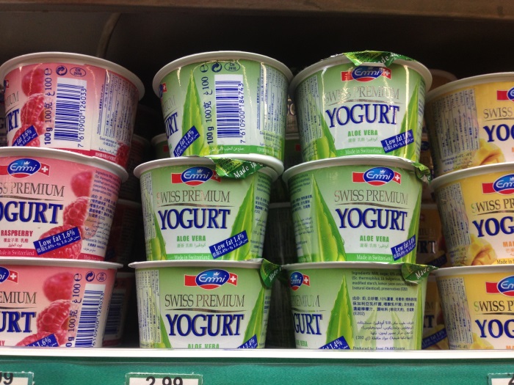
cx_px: 257
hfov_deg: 52.6
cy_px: 192
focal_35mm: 35
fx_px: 520
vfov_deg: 40.7
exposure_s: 1/60
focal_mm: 4.28
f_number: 2.4
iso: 64
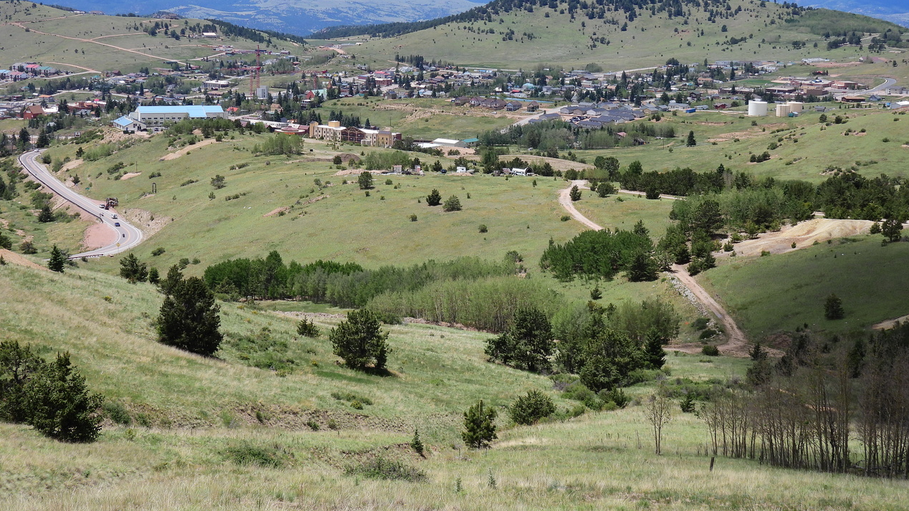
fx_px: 1591
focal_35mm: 66
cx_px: 458
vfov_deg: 18.2
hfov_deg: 31.9
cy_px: 198
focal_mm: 10.7
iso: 100
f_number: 3.5
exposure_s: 1/1250
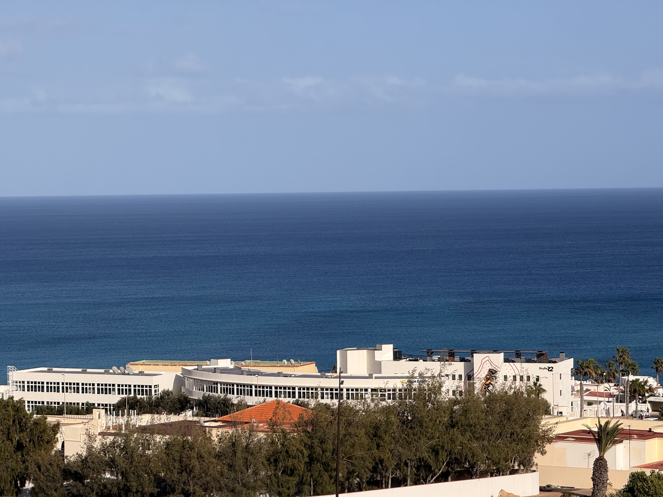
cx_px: 332
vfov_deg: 12.3
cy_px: 248
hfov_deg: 16.4
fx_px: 2298
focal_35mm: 120
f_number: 2.8
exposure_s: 1/3344
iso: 64
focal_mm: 15.66
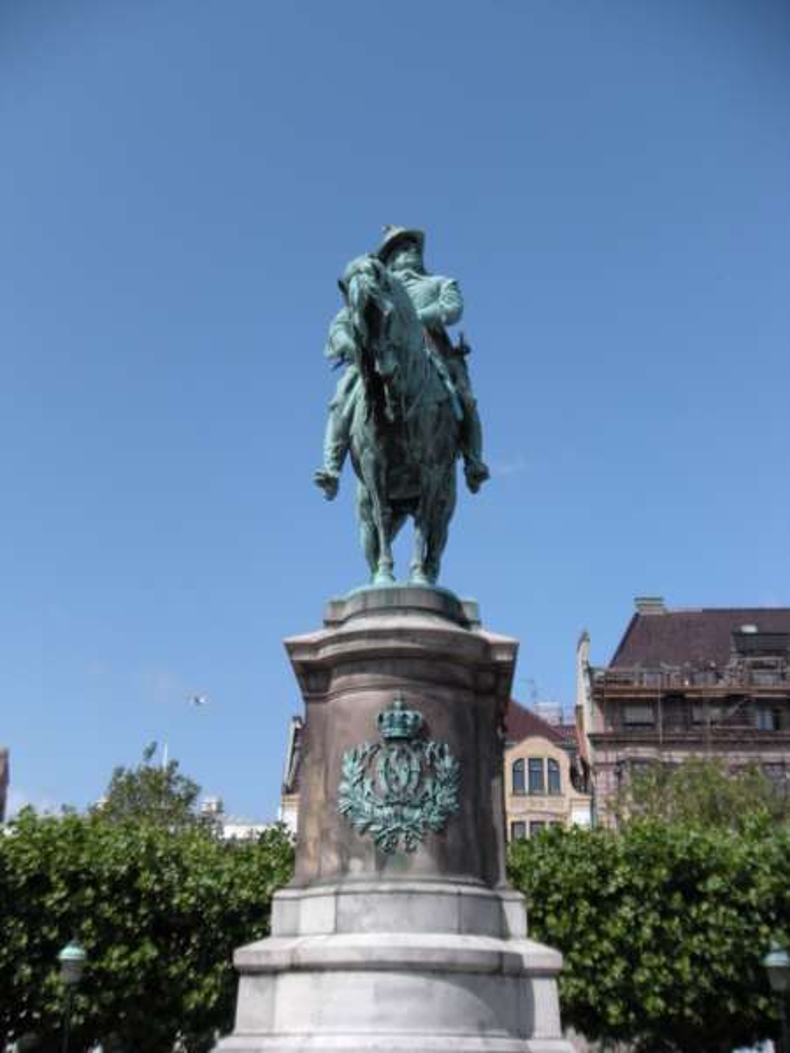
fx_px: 1674
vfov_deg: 34.9
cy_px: 526
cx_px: 395
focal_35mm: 55
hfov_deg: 26.6
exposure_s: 1/636
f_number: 4.2
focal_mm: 9.2
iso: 64
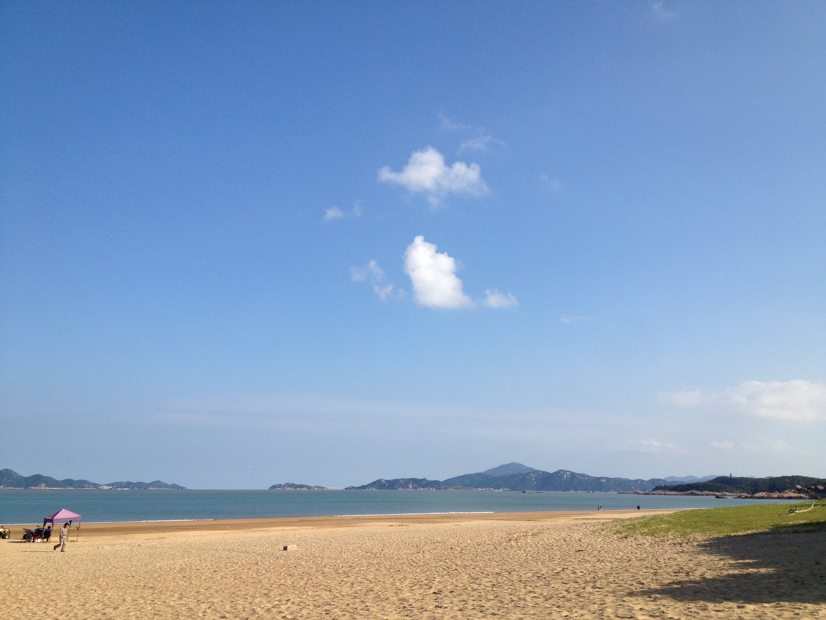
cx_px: 413
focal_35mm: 35
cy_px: 310
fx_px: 835
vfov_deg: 40.7
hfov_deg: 52.6
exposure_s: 1/2123
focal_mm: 4.28
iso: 50
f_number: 2.4
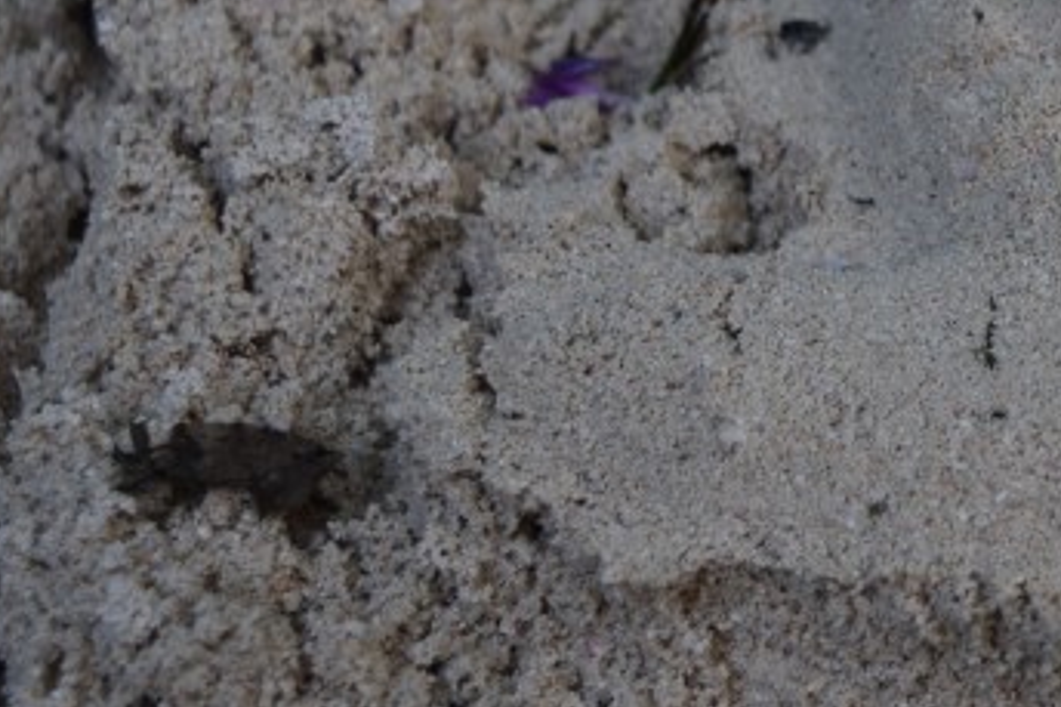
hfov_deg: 14.5
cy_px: 12
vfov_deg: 10.2
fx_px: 3947
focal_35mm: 134
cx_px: 1487
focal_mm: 30
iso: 400
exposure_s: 1/80
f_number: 4.5
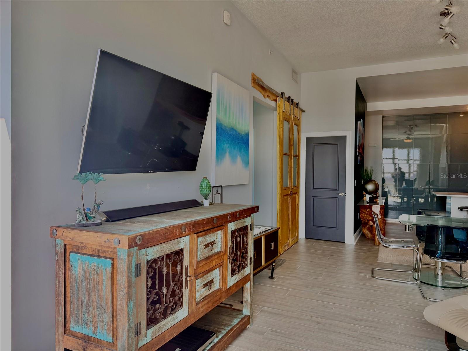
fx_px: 324
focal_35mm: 24
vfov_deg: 56.8
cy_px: 176
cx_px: 234
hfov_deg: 71.6
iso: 50
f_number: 1.78
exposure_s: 1/122
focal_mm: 6.76
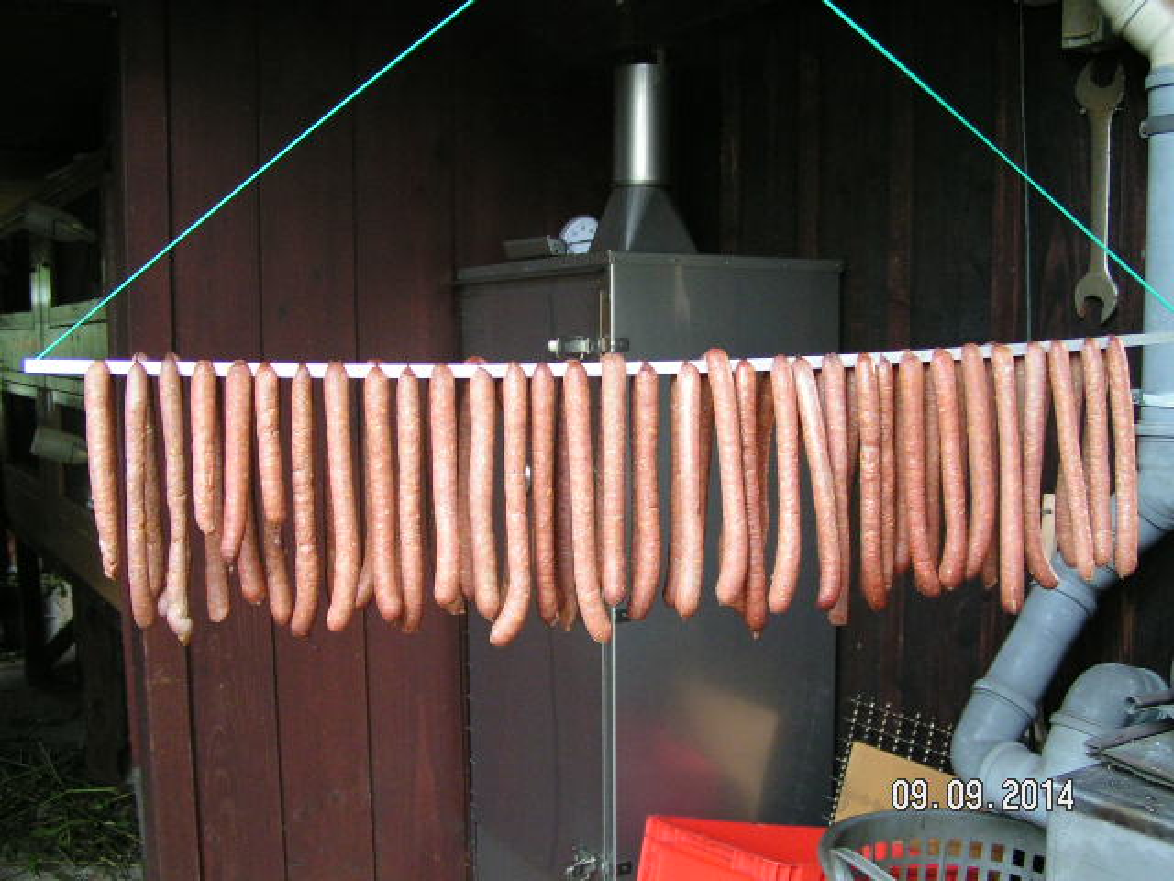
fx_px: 1289
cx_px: 587
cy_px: 440
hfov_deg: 49.0
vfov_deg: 37.7
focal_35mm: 38
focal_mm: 5.8
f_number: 2.8
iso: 160
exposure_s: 1/40
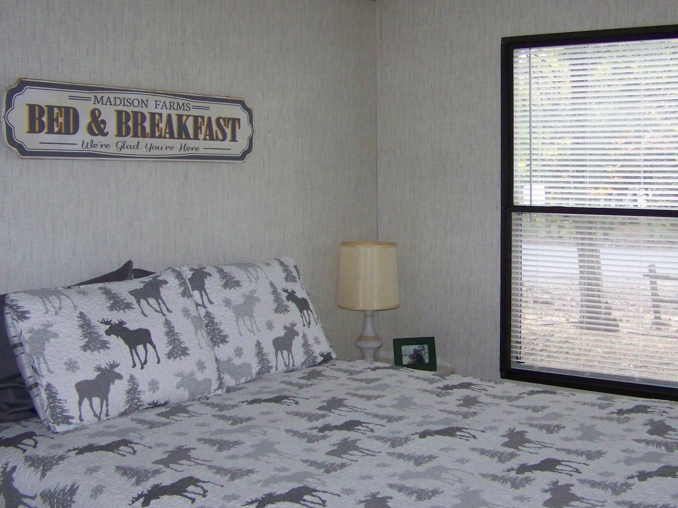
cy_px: 241
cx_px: 399
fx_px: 920
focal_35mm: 47
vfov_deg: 30.9
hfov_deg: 40.3
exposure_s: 1/30
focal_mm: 5.85
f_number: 2.8
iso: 200
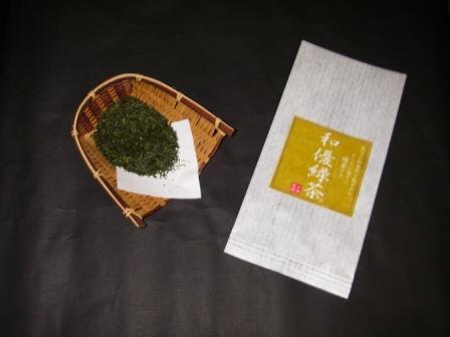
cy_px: 168
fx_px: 494
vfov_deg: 37.7
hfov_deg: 49.0
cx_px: 225
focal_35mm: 38
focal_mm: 6.3
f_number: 3.3
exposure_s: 1/40
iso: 160
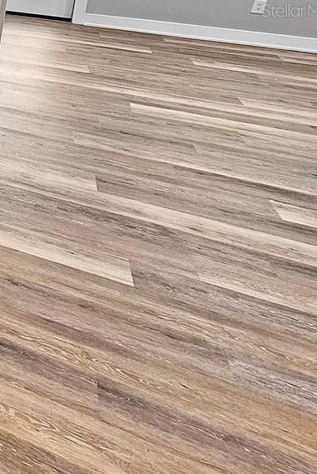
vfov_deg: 44.0
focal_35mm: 38
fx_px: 501
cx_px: -327
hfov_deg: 19.0
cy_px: 10
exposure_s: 1/60
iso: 100
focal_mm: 2.2
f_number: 2.2
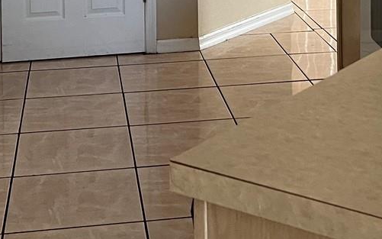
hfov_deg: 23.5
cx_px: 235
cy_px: -180
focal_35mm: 88
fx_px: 916
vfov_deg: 13.4
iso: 250
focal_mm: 5.1
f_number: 1.6
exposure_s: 1/60
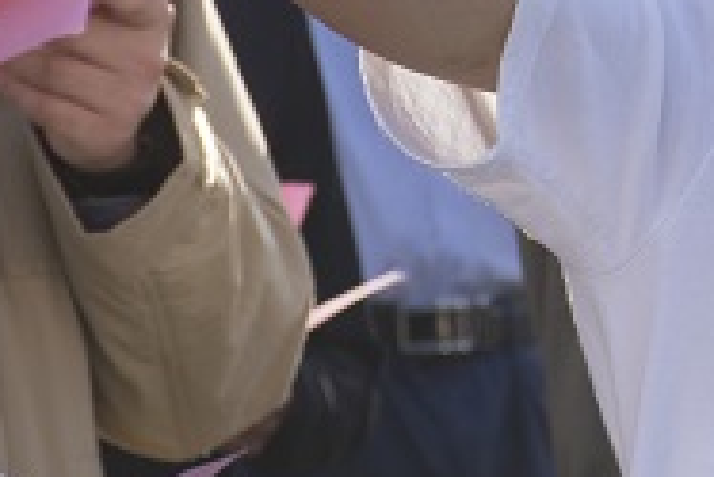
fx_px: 8594
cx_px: 848
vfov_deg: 3.2
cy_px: -214
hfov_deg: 4.7
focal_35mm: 433
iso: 450
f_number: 8
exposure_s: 1/500
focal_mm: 90
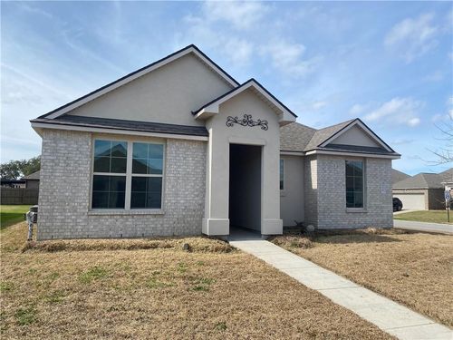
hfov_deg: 67.3
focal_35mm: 26
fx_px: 340
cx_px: 226
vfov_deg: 53.1
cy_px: 170
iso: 32
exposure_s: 1/2625
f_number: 1.8
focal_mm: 4.25
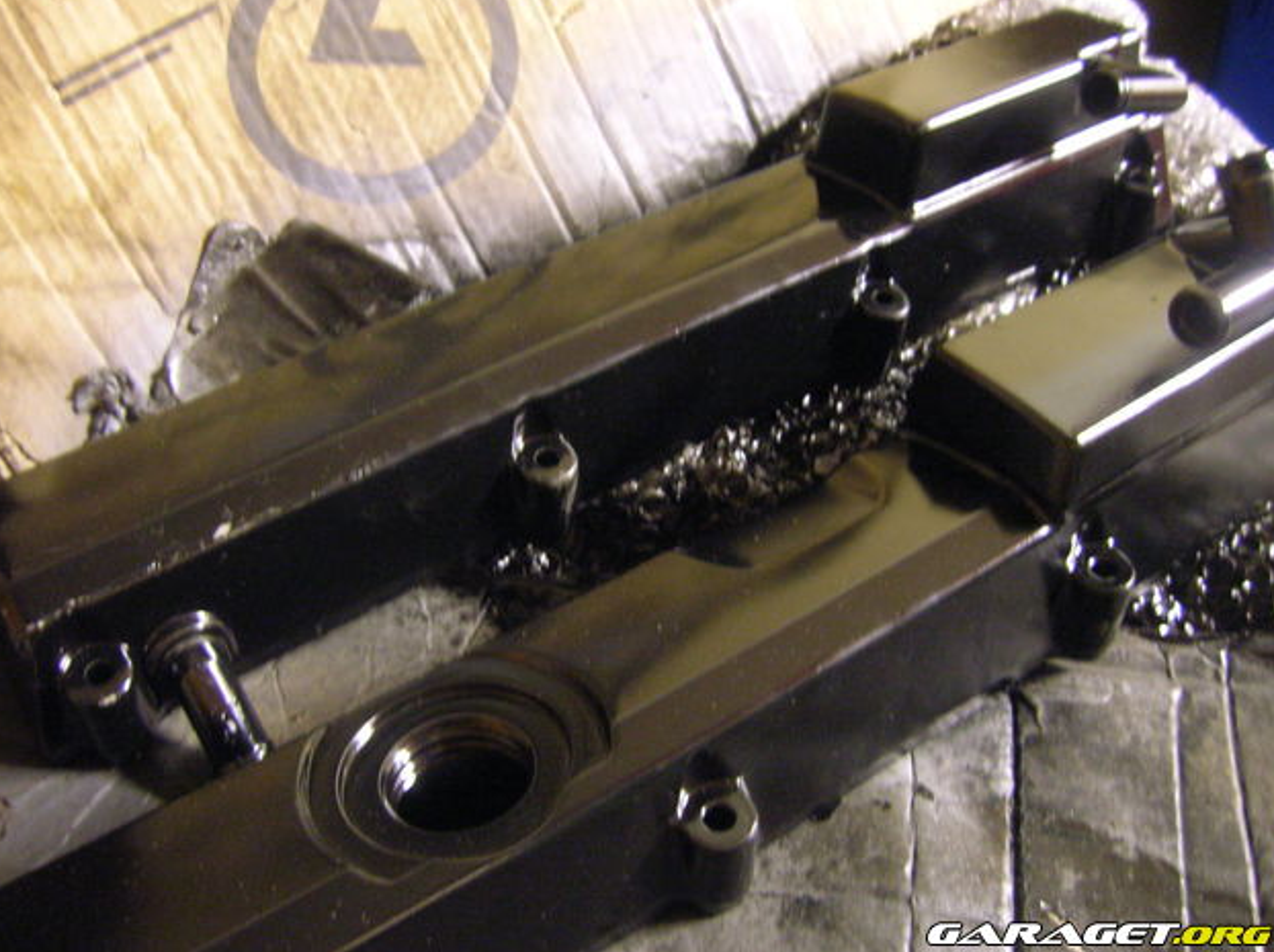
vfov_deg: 40.6
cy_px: 464
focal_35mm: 35
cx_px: 623
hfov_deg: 52.7
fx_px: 1287
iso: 200
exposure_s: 2
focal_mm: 5.7
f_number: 2.9
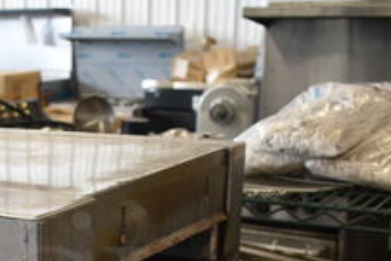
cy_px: 290
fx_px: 793
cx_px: 28
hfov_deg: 26.6
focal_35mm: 73
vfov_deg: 18.0
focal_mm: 18
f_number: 3.5
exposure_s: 1/30
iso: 280
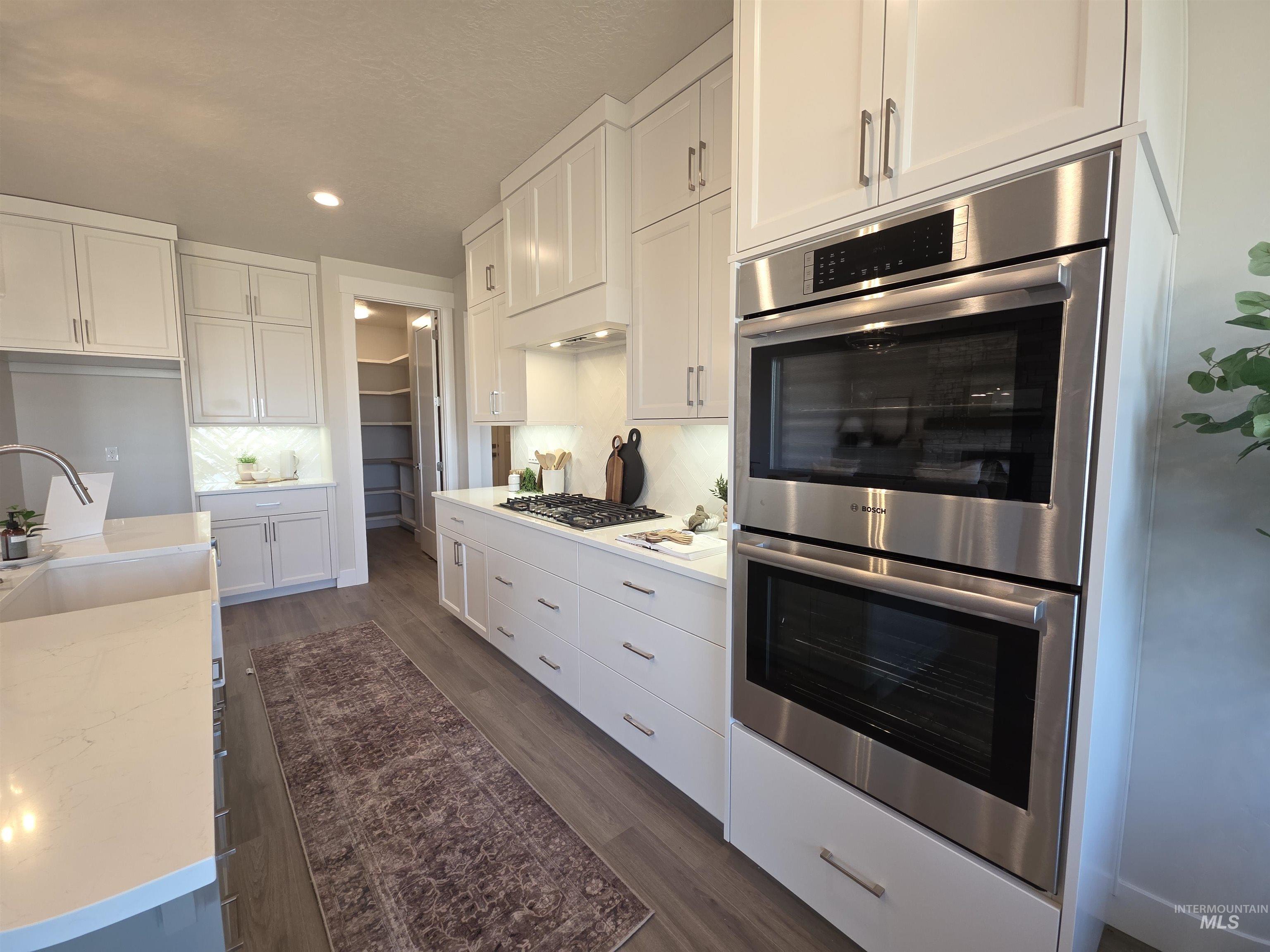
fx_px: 477
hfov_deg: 106.2
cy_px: 476
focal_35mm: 13
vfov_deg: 89.9
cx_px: 635
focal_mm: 2.2
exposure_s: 1/120
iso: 160
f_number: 1.9
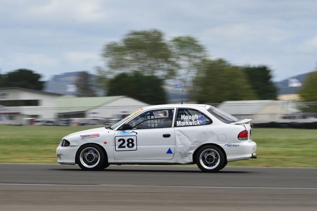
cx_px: 158
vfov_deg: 4.6
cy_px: 106
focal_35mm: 300
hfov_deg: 6.9
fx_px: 2641
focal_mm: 200
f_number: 11
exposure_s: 1/200
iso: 125
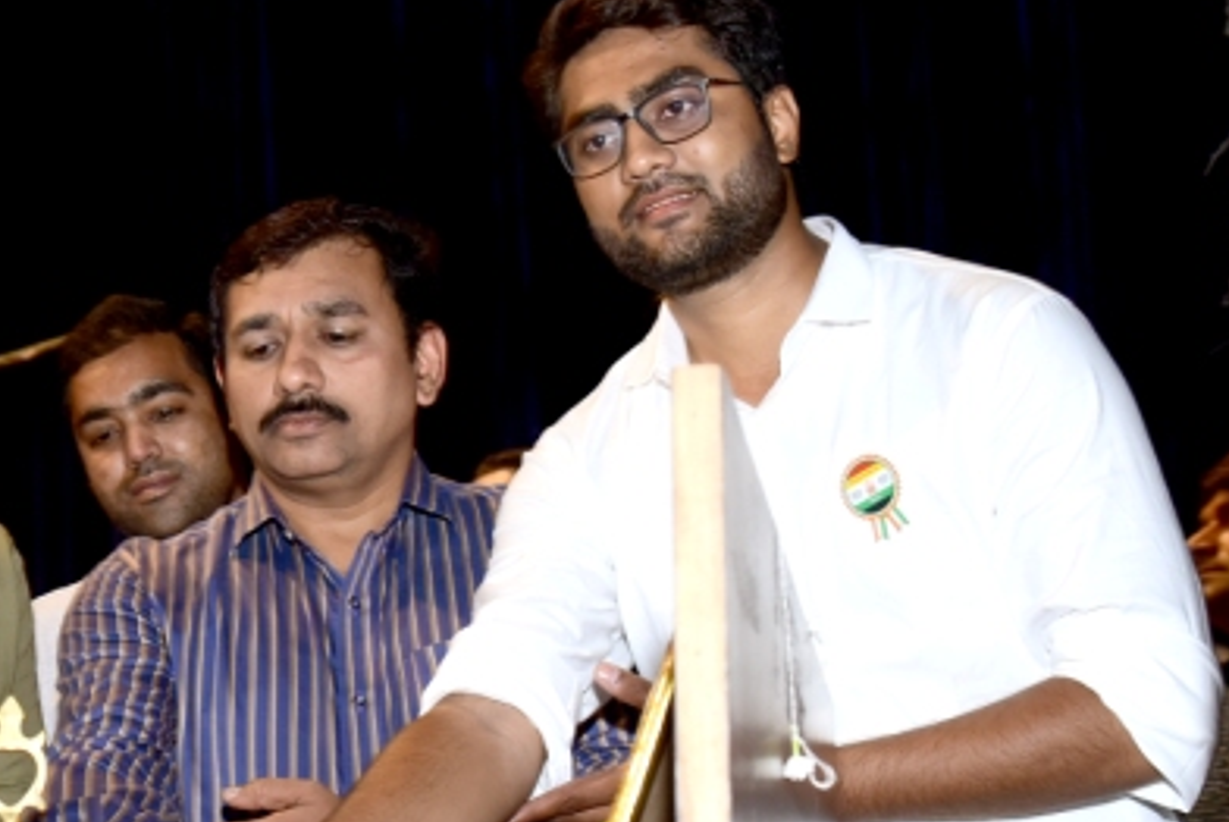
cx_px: 91
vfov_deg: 14.5
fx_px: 3211
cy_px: 689
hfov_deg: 21.1
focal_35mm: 94
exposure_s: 1/100
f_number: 4.5
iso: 1000
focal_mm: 36
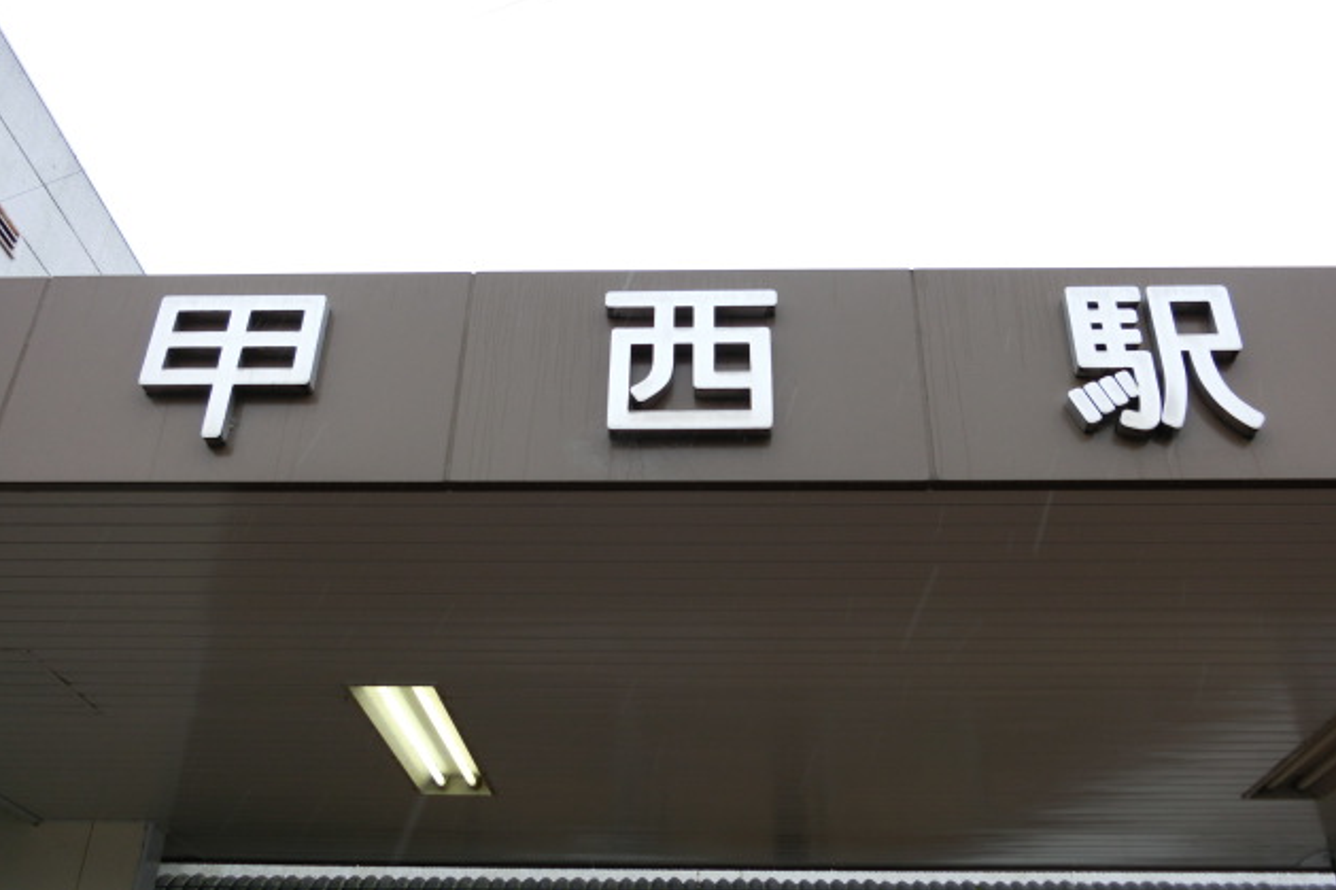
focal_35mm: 36
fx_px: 1336
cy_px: 429
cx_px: 675
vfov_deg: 36.8
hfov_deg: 53.1
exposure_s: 1/160
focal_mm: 6
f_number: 3.9
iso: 80
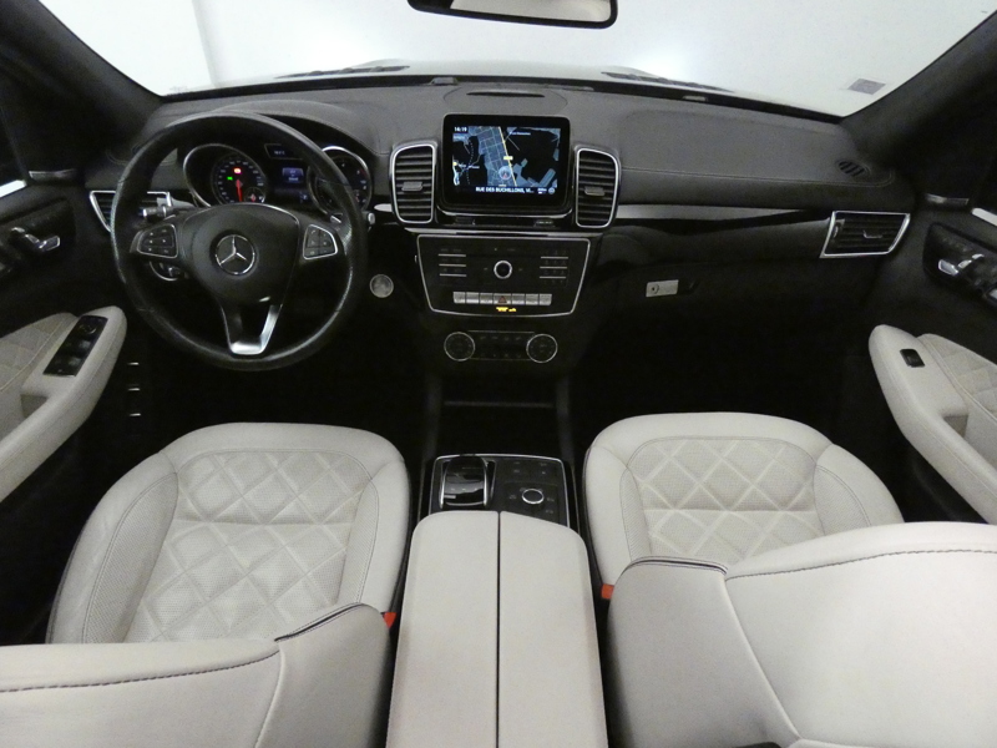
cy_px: 374
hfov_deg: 81.7
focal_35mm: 20
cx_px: 498
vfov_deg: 66.0
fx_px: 576
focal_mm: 3.6
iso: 3200
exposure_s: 1/125
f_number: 2.8
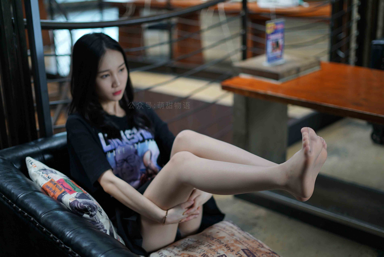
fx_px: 534
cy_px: 128
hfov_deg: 39.6
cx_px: 192
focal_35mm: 50
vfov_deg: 27.0
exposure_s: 1/160
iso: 200
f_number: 1.8
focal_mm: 50
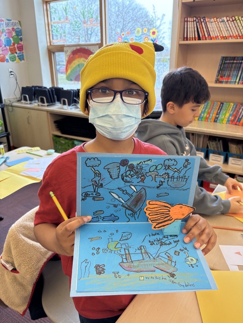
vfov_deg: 67.3
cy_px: 162
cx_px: 122
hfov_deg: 53.1
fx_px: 243
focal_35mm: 26
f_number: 1.6
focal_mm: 5.96
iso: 125
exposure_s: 1/89
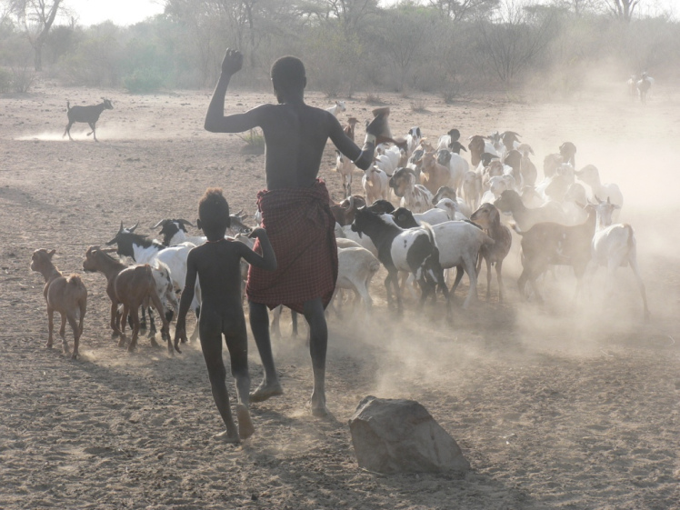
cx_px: 340
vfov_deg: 13.6
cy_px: 255
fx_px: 2141
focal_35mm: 109
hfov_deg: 18.0
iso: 80
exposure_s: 1/250
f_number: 4
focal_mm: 18.2
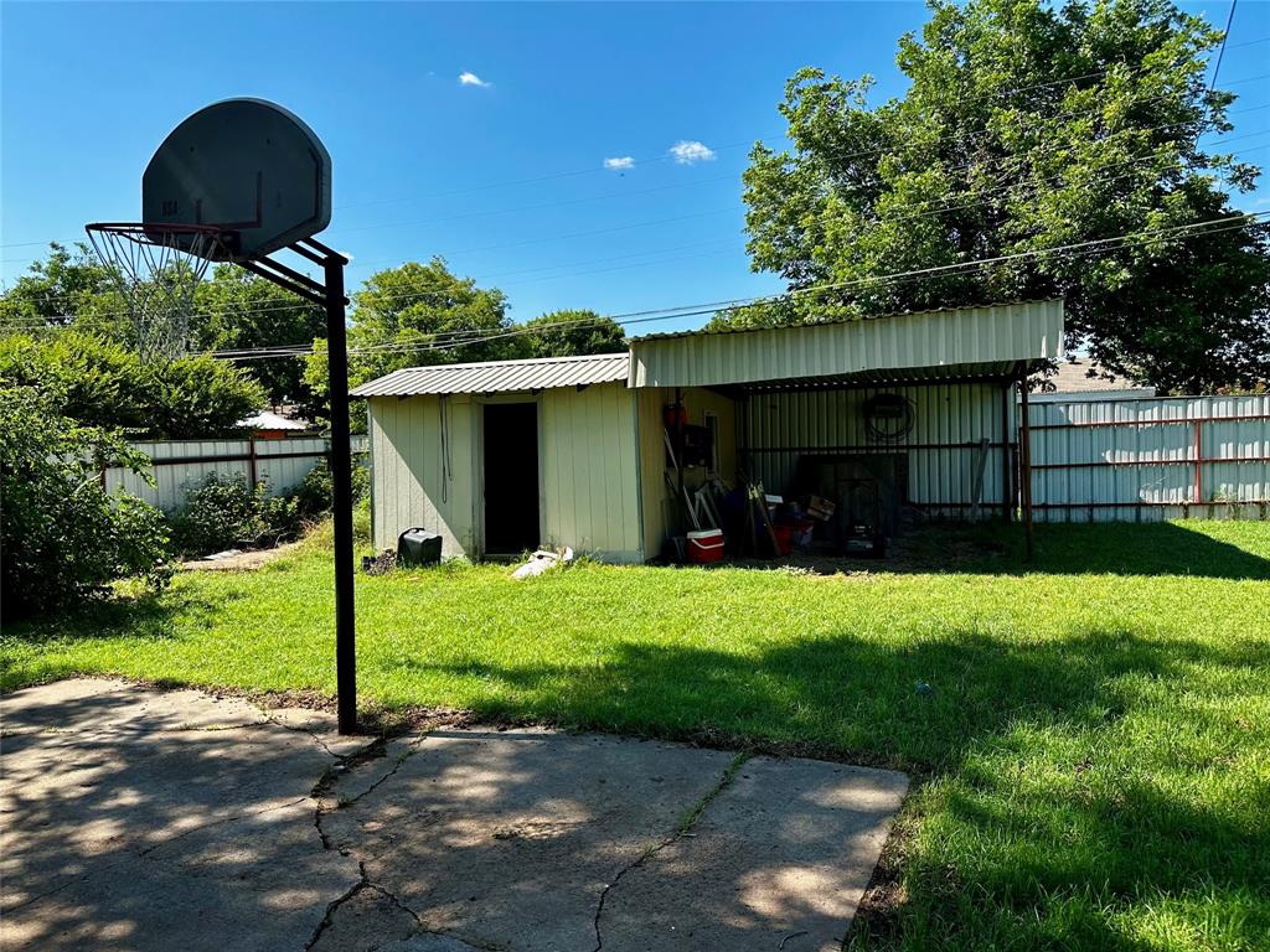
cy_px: 476
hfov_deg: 71.6
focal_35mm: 24
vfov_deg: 56.8
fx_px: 881
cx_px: 635
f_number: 1.78
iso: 80
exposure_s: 1/2203
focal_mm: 6.86
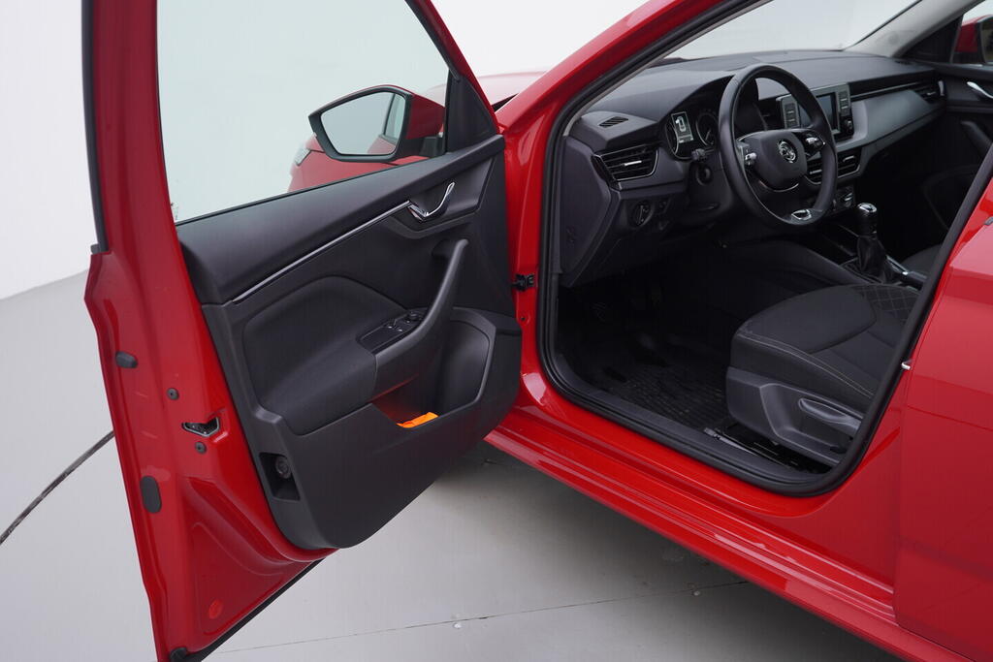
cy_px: 331
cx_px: 496
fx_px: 993
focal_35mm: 36
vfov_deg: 36.9
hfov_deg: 53.1
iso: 125
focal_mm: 24
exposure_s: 1/60
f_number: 3.5
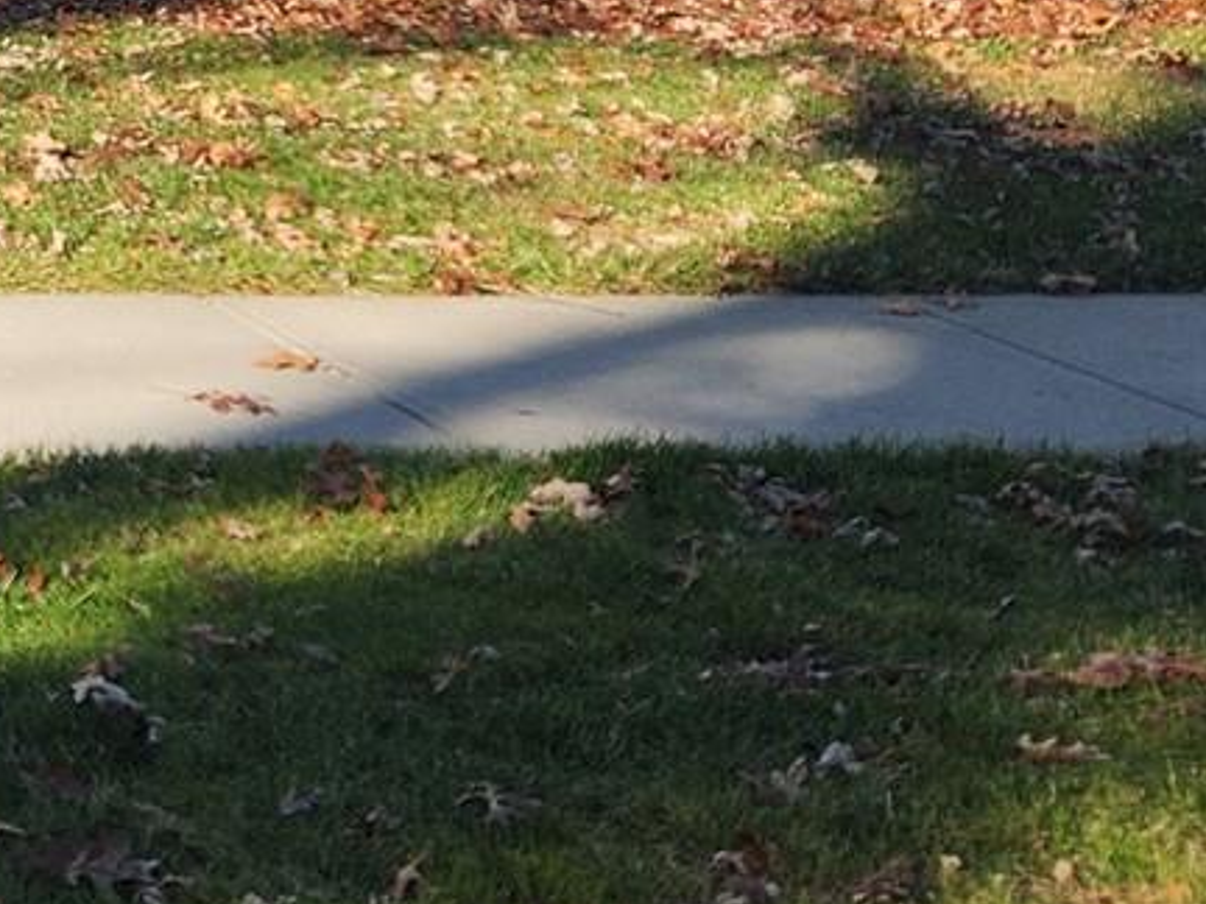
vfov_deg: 12.5
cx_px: -932
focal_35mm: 109
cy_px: -667
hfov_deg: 15.6
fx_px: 3797
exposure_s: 1/955
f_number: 1.8
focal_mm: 5.4
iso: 20
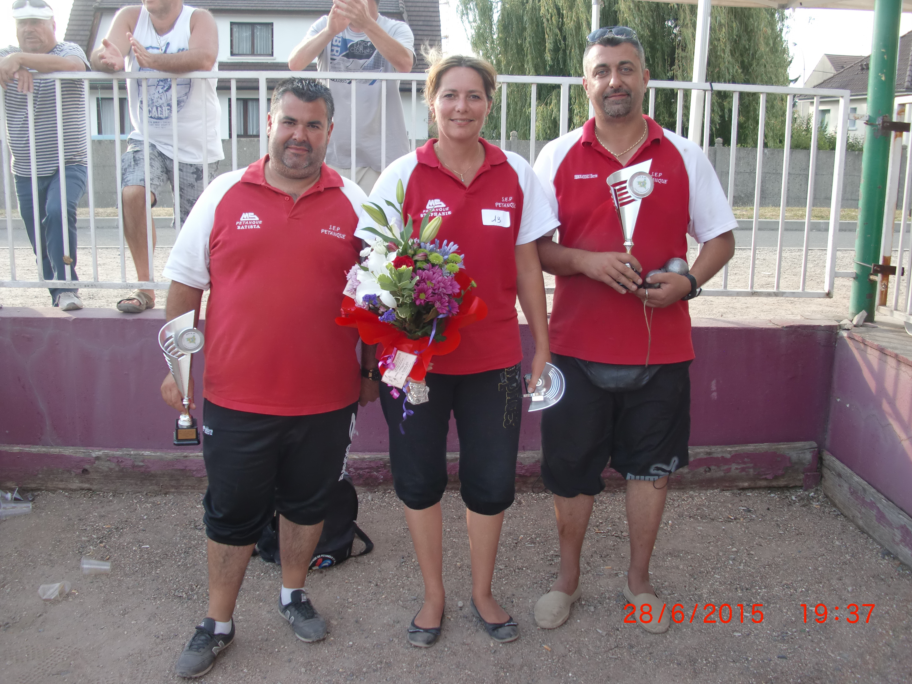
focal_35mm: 37
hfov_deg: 50.1
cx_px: 468
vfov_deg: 38.7
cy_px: 333
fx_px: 975
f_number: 2.8
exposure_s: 1/160
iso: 64
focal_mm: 6.3
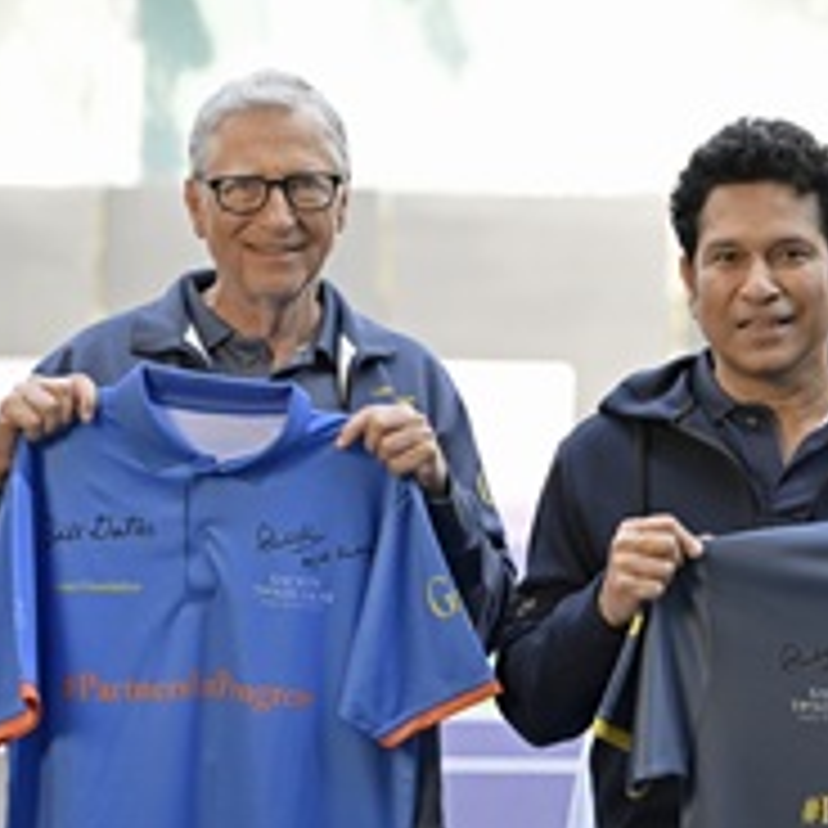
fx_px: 3491
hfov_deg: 13.4
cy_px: 374
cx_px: 756
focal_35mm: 129
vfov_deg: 13.5
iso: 500
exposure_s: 1/800
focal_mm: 70
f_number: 2.8
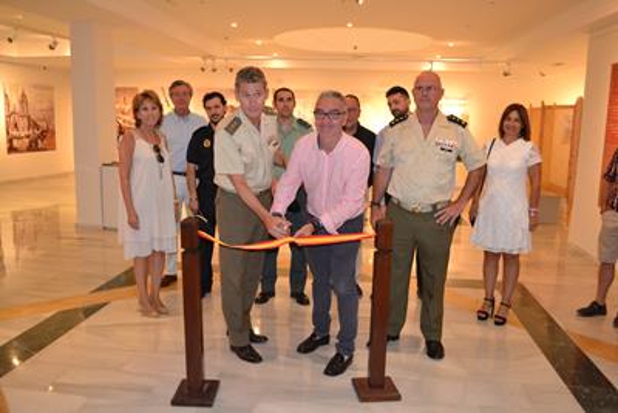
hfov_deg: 61.9
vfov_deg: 43.6
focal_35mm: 30
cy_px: 206
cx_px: 309
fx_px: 515
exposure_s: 1/60
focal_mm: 20
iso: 1800
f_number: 3.8
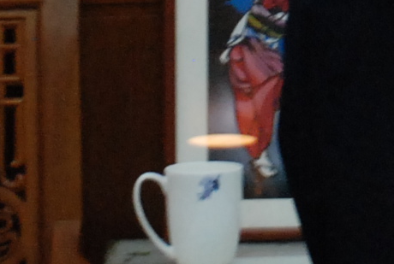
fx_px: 5177
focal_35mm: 472
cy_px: -520
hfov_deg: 4.3
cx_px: 481
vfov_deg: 2.9
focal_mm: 50
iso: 1000
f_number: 5
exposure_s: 1/40
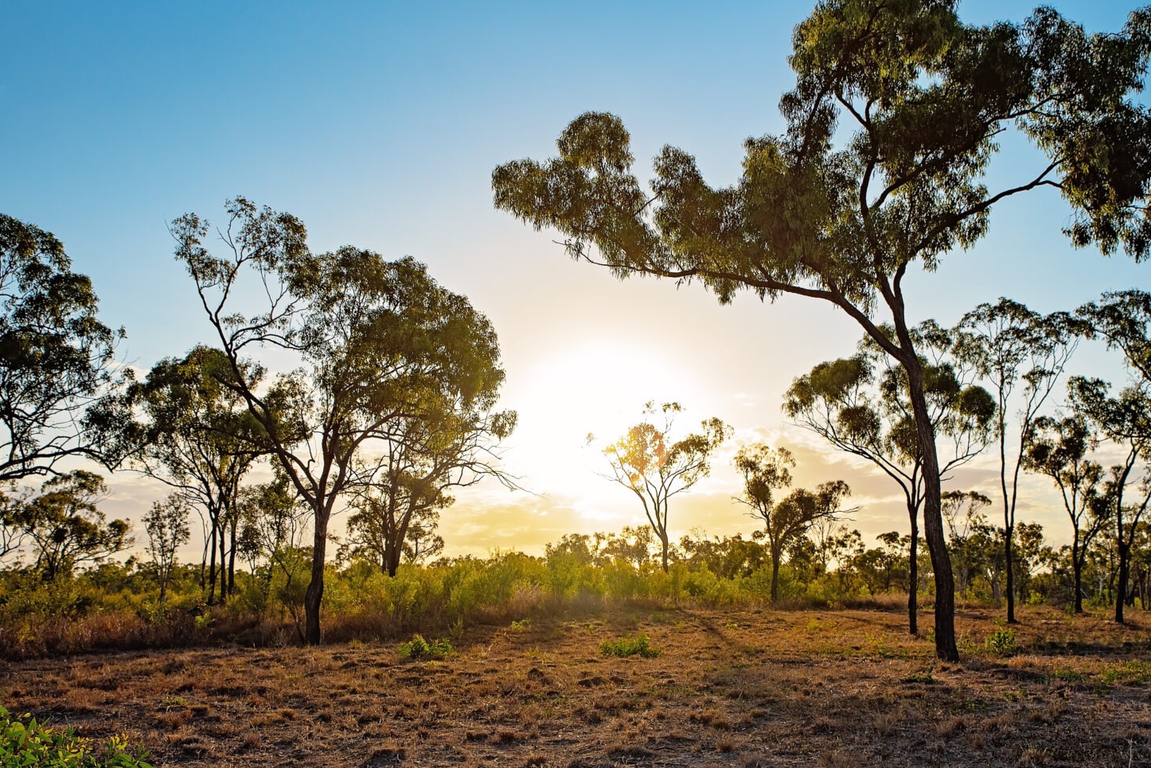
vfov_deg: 38.9
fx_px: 1087
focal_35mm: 34
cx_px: 603
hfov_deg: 55.8
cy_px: 385
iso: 400
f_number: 4.5
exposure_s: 1/4000
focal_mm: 32
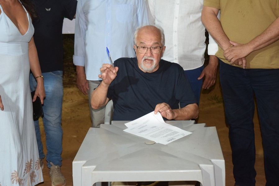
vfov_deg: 22.7
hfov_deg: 33.4
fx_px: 465
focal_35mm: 60
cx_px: 140
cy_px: 93
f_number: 4.2
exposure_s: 1/60
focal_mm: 40
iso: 1400
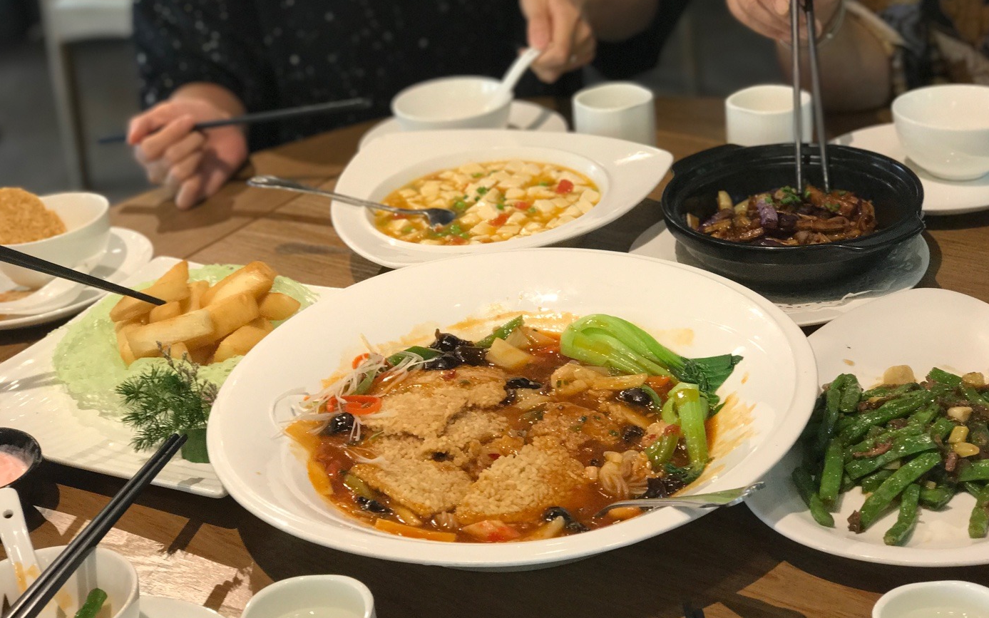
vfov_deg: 21.3
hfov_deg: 33.5
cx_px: 497
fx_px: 1644
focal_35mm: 61
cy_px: 329
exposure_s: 1/50
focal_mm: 6.6
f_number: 2.8
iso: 160
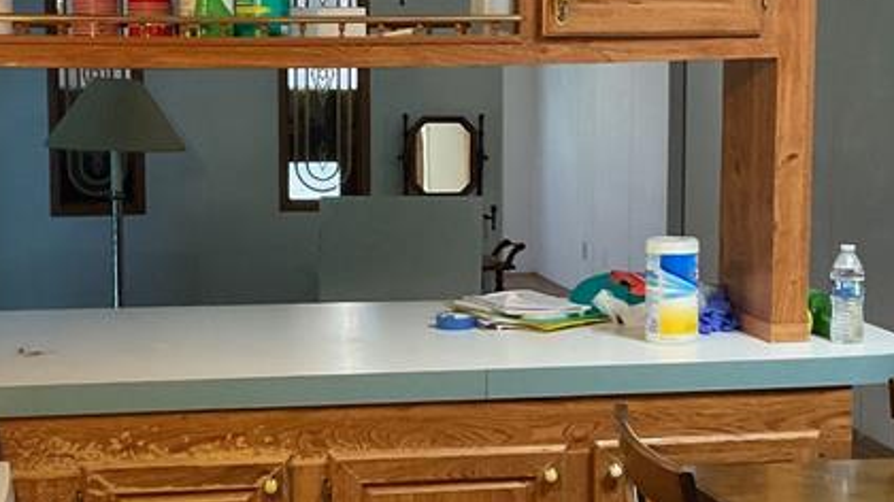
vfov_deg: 15.7
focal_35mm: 77
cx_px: 424
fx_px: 1825
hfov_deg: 27.5
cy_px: 238
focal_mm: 3
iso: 200
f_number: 1.8
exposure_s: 1/60
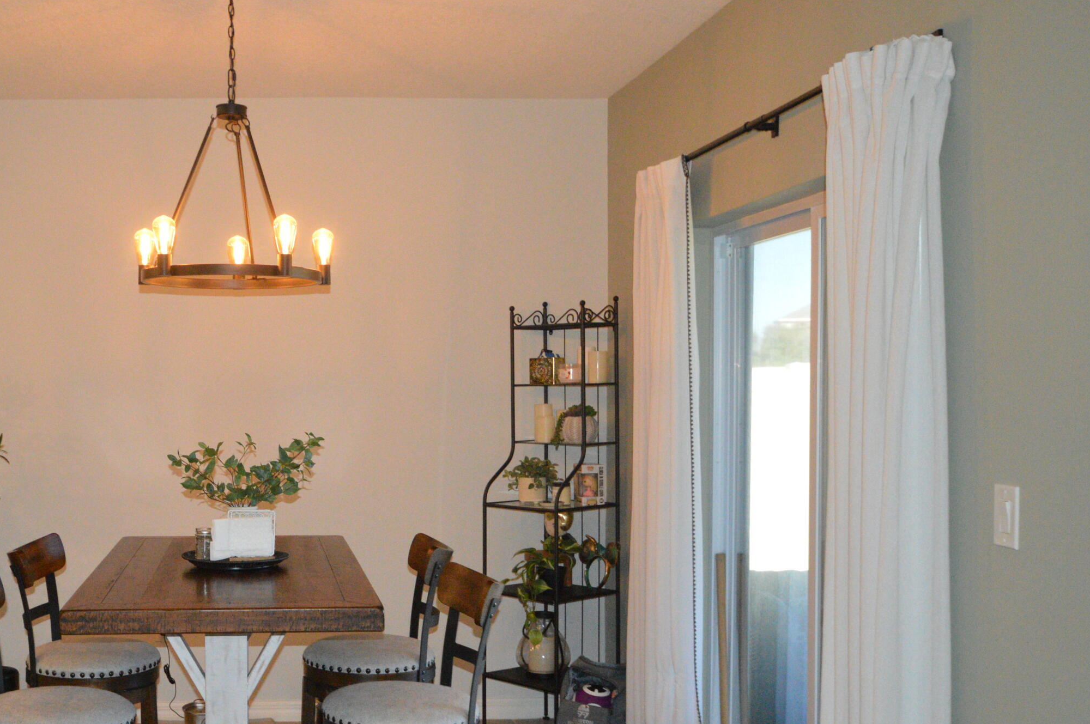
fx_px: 1361
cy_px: 431
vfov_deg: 29.7
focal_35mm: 45
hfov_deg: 42.4
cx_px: 283
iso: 3200
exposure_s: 1/160
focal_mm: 20
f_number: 5
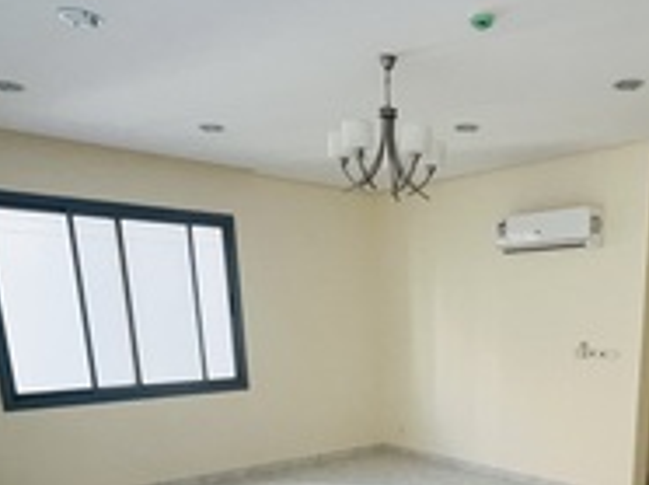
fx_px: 599
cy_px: 473
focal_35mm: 32
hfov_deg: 54.5
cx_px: 480
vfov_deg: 39.4
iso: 100
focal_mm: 1.57
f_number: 1.8
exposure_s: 1/99
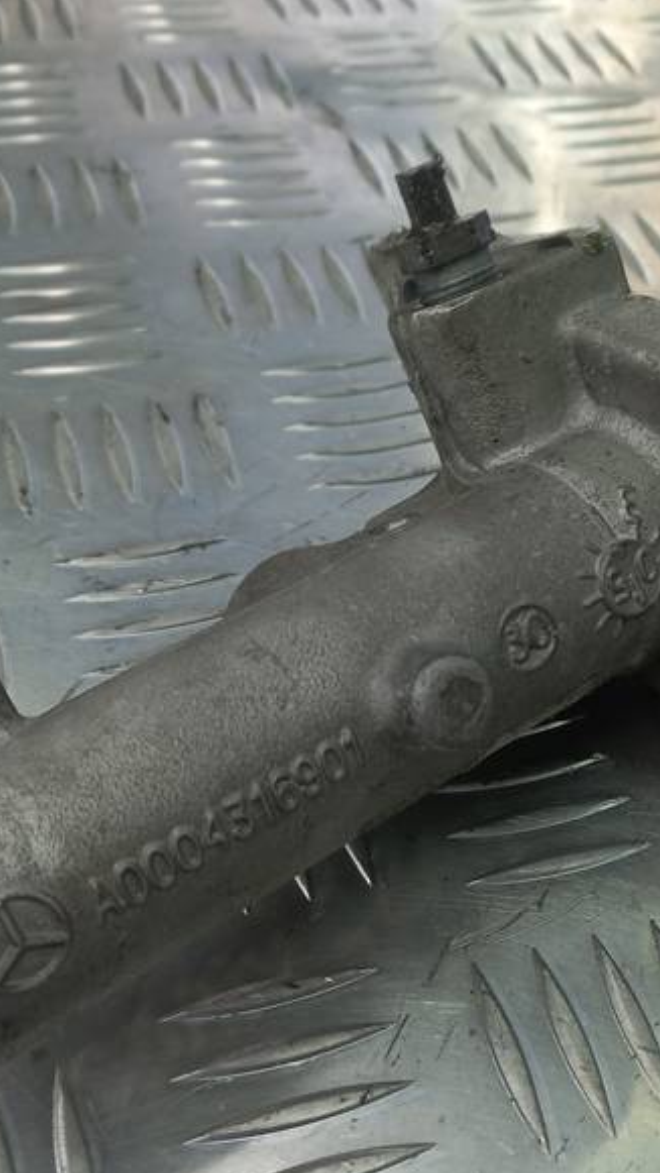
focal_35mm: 48
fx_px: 1493
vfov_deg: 42.8
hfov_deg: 24.6
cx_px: 503
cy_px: 670
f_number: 1.8
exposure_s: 1/100
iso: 32
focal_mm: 4.6
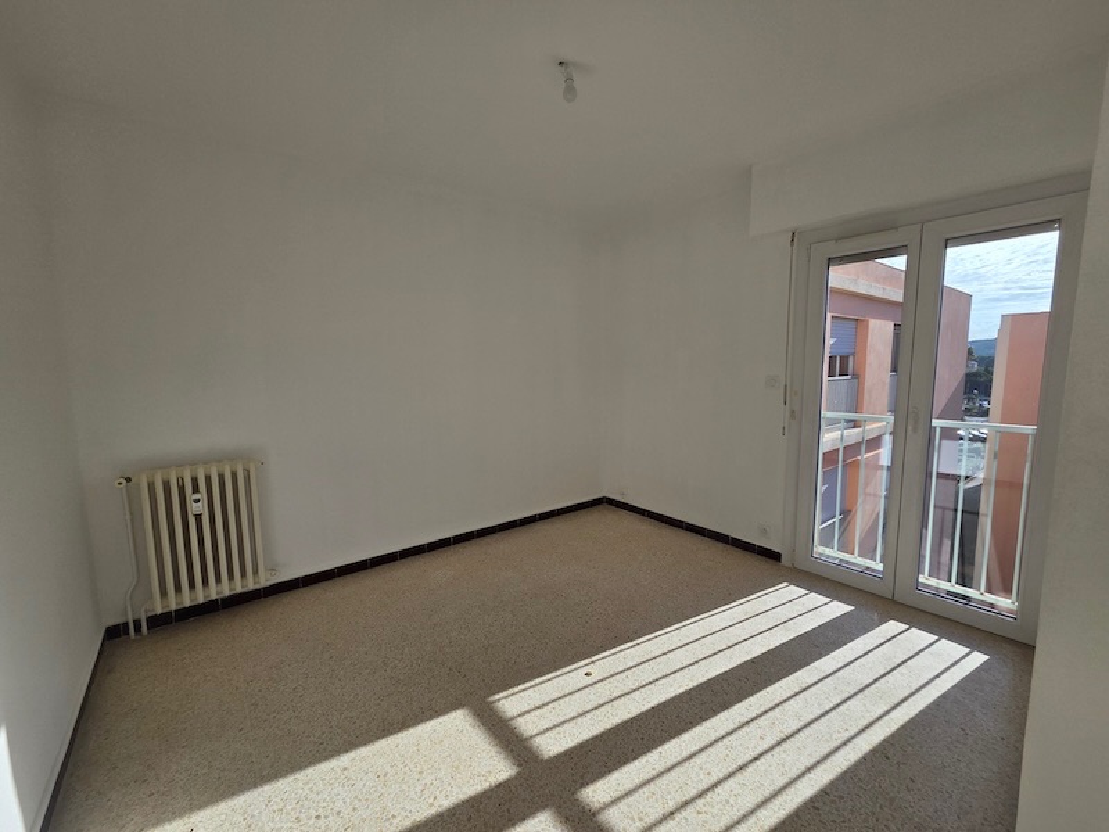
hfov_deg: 106.2
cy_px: 416
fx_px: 416
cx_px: 554
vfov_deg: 89.9
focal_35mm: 13
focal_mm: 2.2
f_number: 2.2
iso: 64
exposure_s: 1/2000
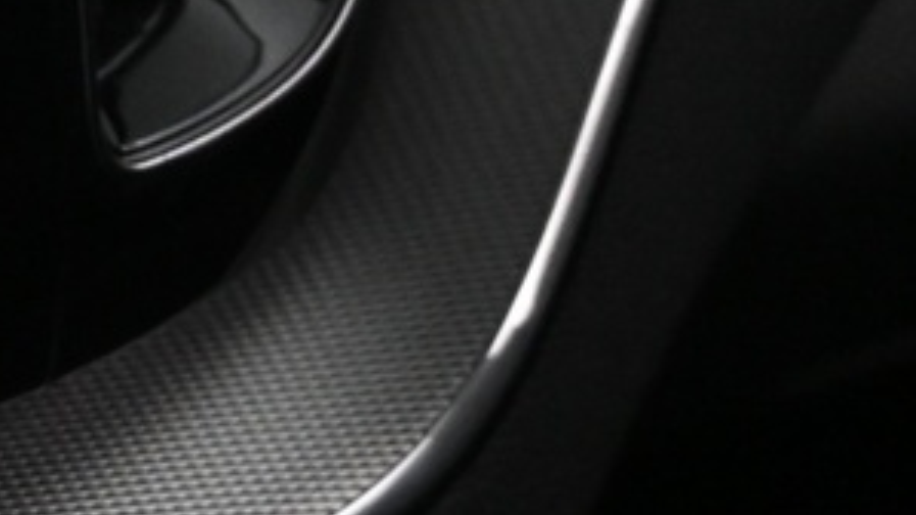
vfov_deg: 6.9
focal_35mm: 162
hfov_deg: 11.2
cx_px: -1277
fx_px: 3930
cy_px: -938
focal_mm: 19
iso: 1800
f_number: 3.8
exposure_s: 1/30
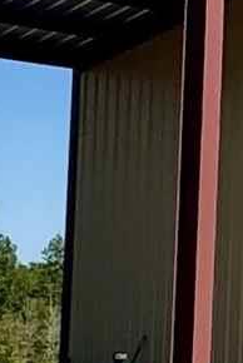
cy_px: 140
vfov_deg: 13.3
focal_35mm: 154
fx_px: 1555
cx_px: 734
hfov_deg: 7.7
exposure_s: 1/3247
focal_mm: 2.22
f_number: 2.2
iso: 50
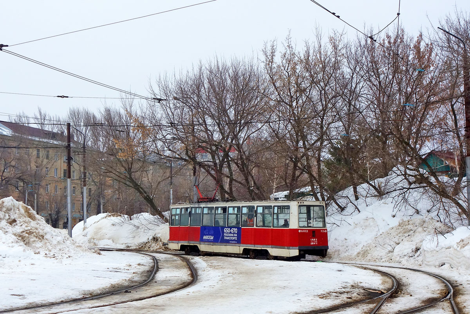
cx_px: 235
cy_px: 157
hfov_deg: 45.4
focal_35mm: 43
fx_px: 561
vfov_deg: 31.2
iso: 125
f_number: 4.5
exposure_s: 1/500
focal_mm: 15.82
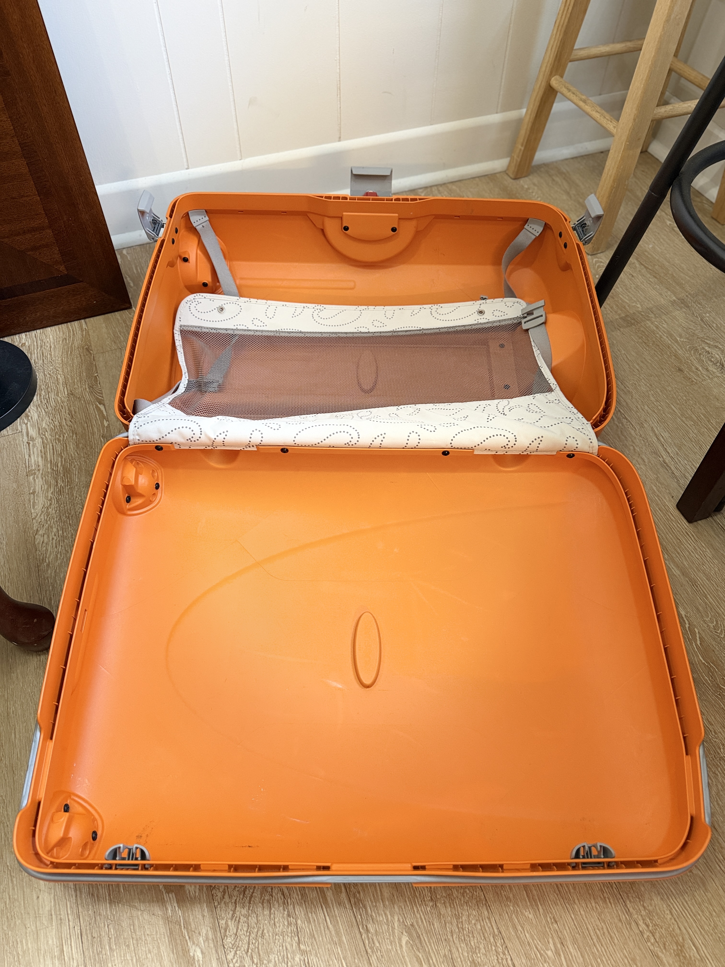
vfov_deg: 71.6
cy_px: 484
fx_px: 670
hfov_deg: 56.8
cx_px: 362
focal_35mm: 24
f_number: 1.78
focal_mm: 6.76
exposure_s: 1/60
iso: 320
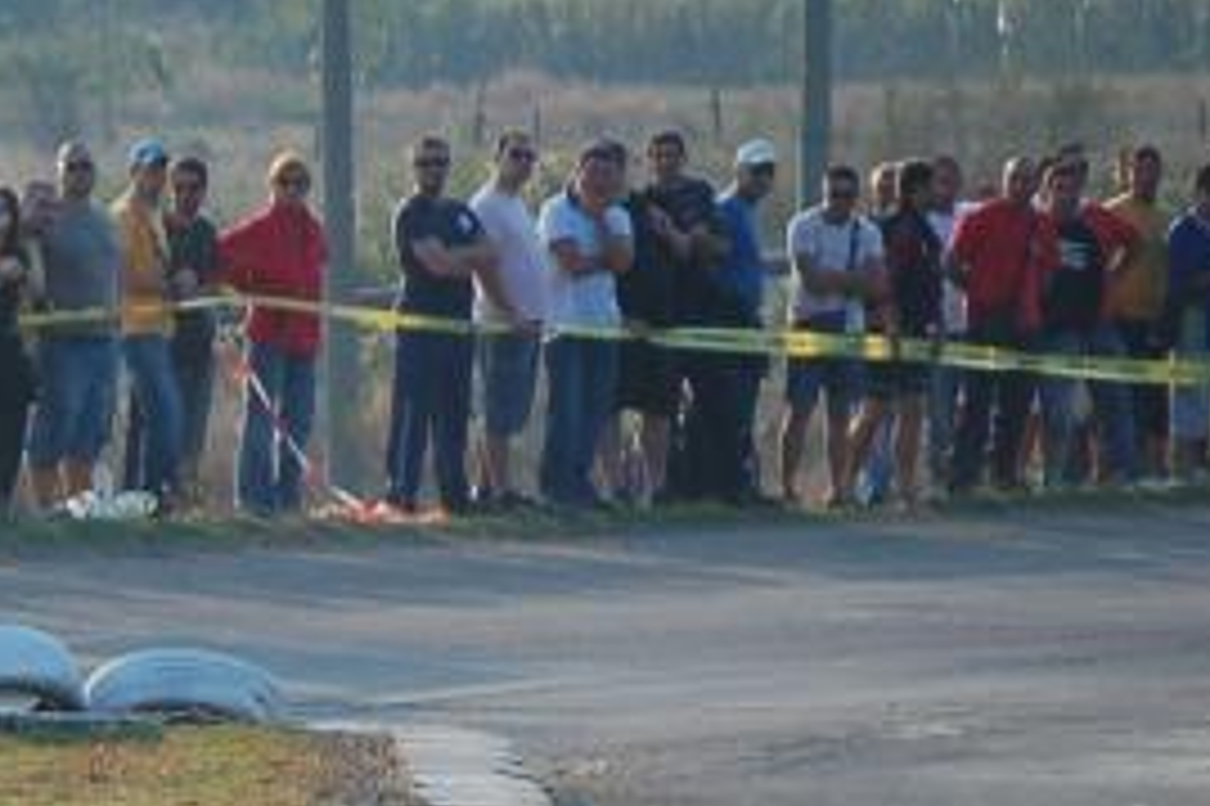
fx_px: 16492
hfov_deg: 4.2
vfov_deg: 2.8
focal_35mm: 491
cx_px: -1062
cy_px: 1083
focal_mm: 86
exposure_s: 1/1000
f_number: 4.5
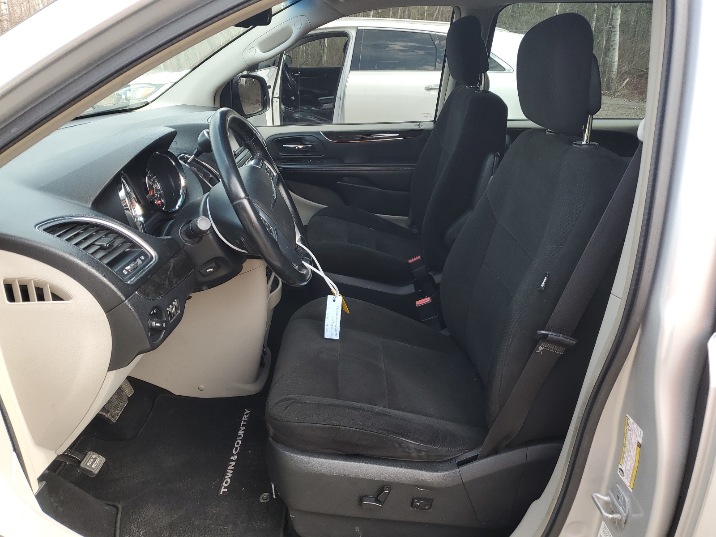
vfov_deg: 53.1
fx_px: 538
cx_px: 358
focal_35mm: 26
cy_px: 268
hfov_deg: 67.3
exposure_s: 1/250
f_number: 1.5
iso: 50
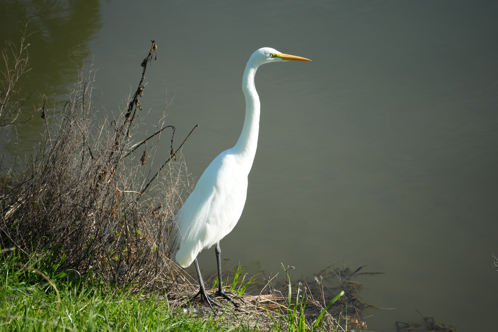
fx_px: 4150
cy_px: 166
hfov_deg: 6.9
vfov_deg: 4.6
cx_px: 249
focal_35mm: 300
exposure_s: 1/1250
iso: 800
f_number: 7.1
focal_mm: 300
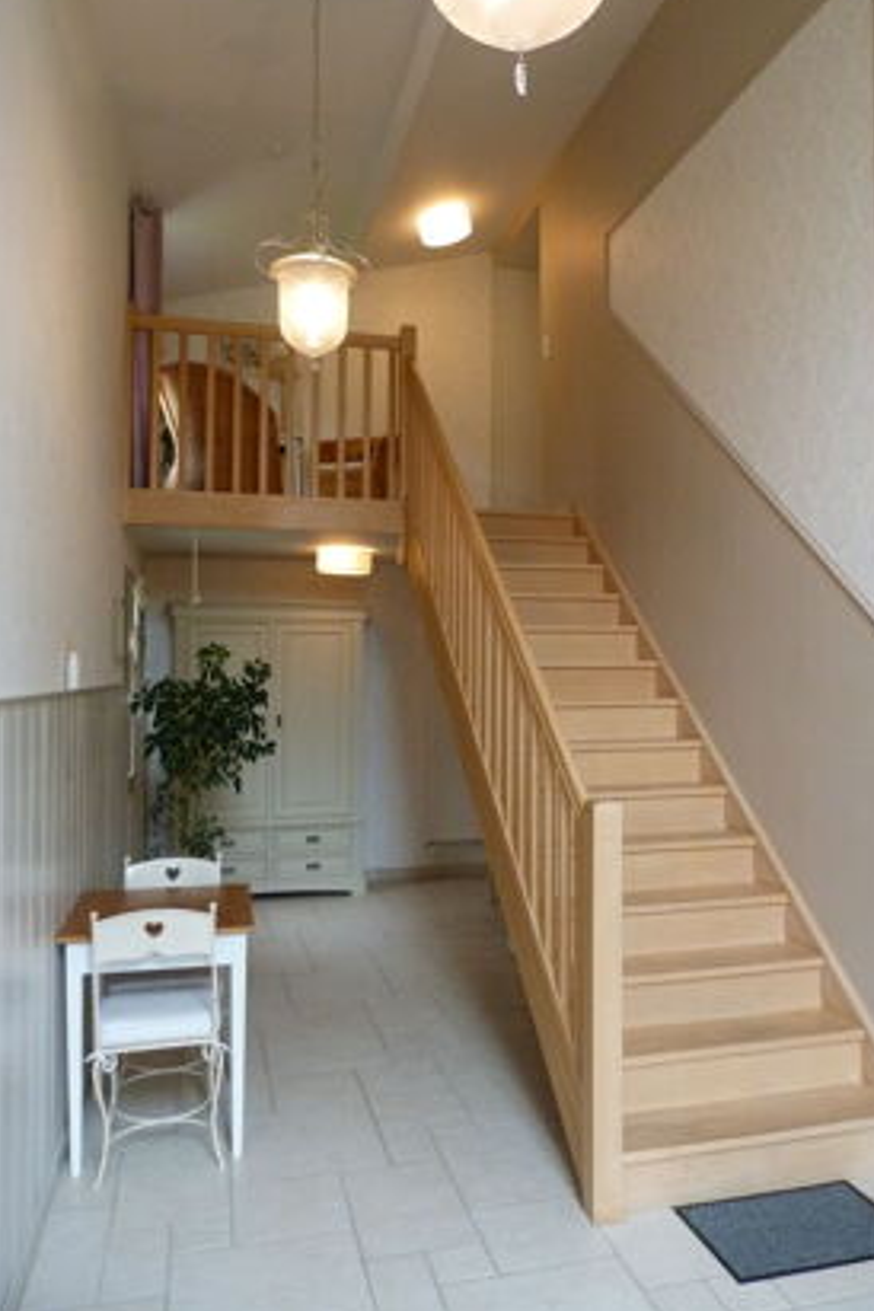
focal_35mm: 27
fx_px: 983
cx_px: 485
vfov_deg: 67.4
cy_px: 659
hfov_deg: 47.8
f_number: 2.8
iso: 400
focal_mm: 4.5
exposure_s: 1/50
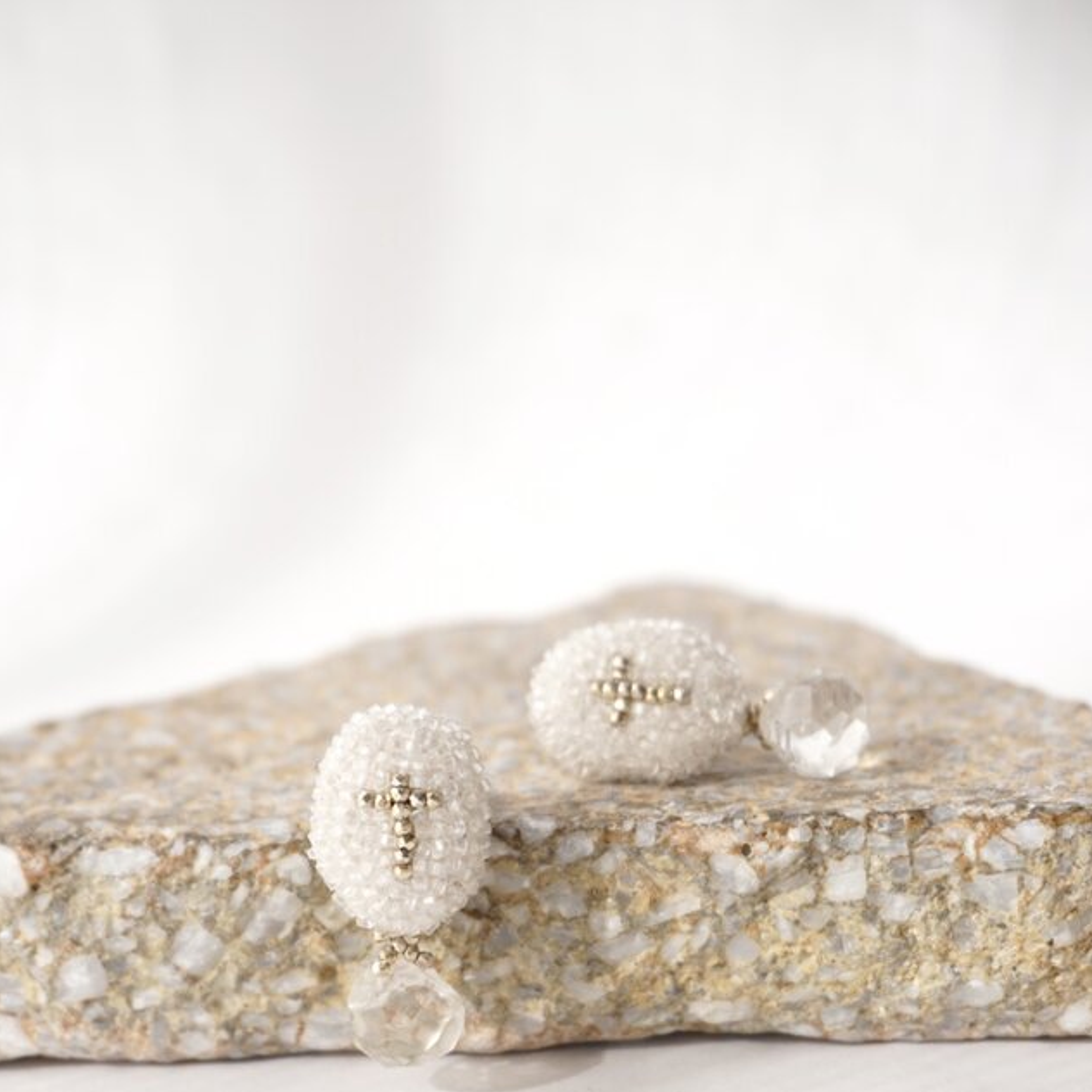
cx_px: 546
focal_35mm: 85
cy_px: 825
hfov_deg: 20.4
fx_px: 3034
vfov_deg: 20.2
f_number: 5.6
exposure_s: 1/80
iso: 100
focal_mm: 44
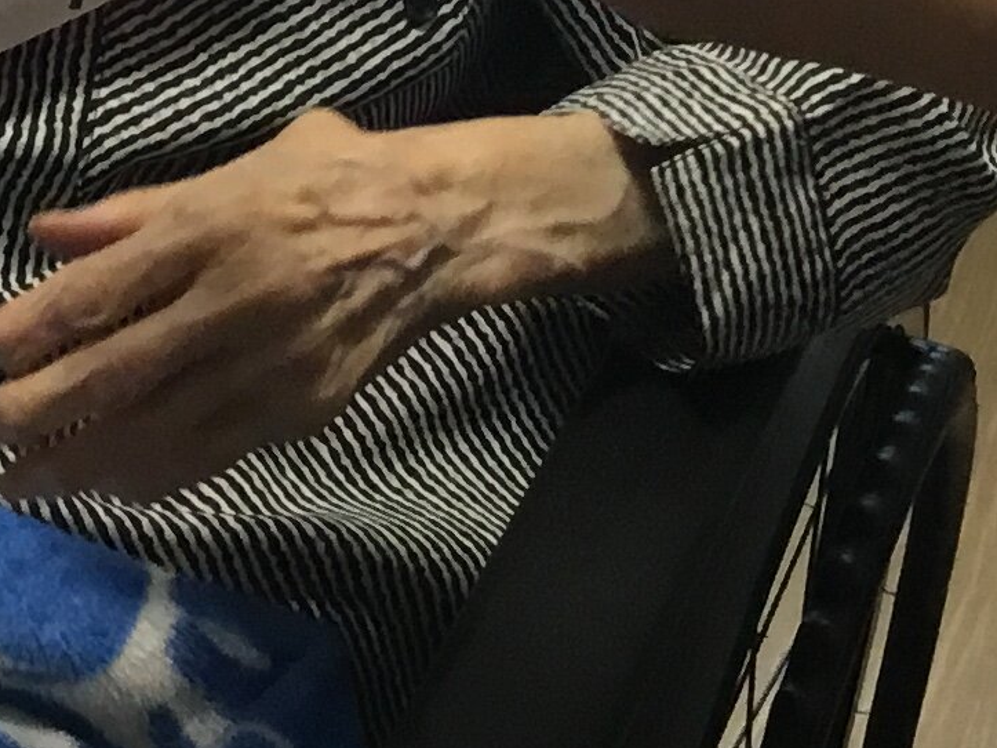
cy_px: -558
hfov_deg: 13.8
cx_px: -48
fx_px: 4032
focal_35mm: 140
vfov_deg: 10.1
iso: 80
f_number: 2.4
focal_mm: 3.3
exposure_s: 1/30
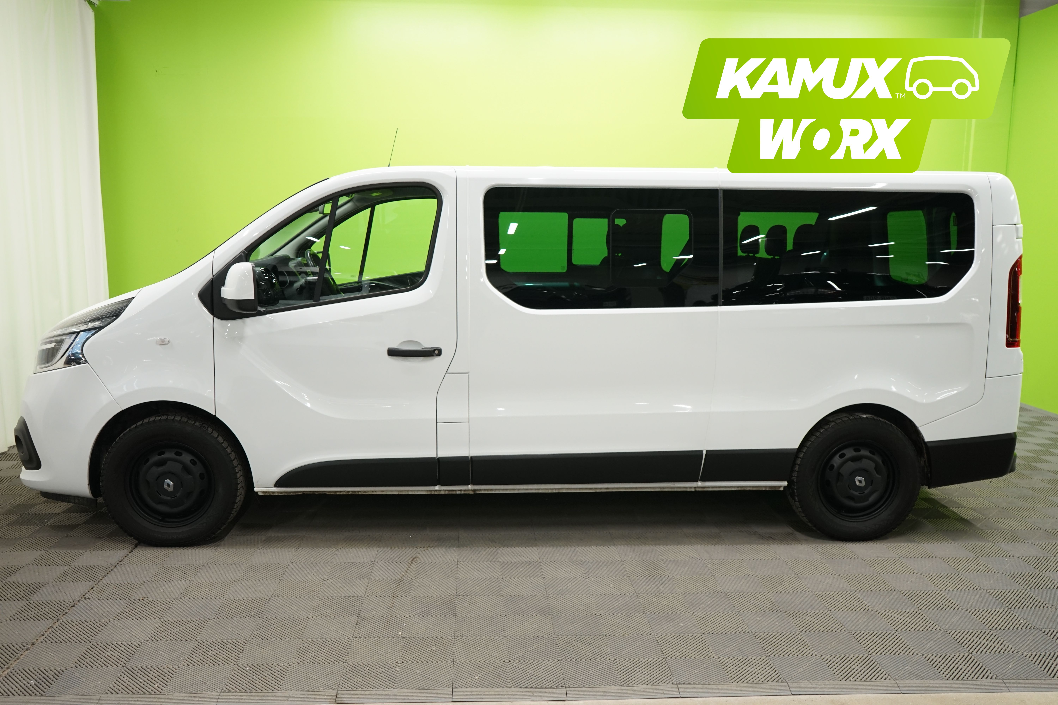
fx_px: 882
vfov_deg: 43.6
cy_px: 352
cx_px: 529
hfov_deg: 61.9
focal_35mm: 30
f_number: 5.6
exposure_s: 1/30
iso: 800
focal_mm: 30
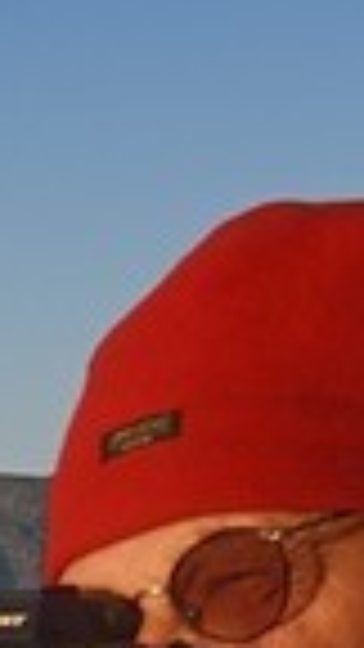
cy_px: 1616
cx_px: -2287
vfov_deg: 7.2
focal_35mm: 279
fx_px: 4787
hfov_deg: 3.4
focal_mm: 24
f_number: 10
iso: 200
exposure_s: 1/250
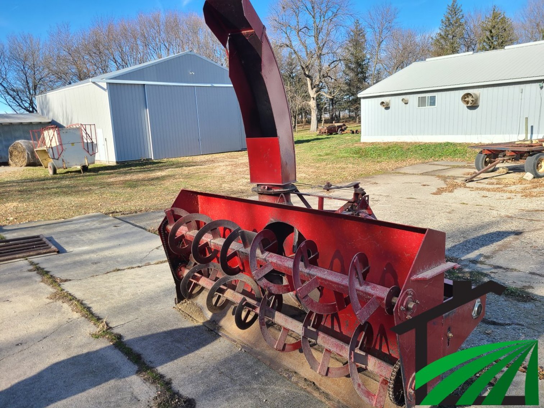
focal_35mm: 26
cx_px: 272
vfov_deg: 53.1
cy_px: 204
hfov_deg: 67.3
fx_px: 409
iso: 40
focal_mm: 5.4
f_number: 1.8
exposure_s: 1/931
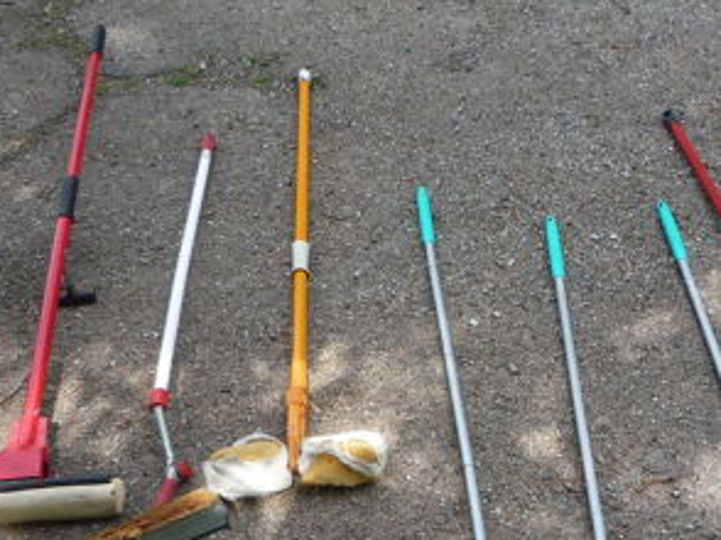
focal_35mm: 49
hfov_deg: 38.5
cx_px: 476
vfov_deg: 29.1
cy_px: 415
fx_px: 1020
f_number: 4
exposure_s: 1/160
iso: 100
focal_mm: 5.2
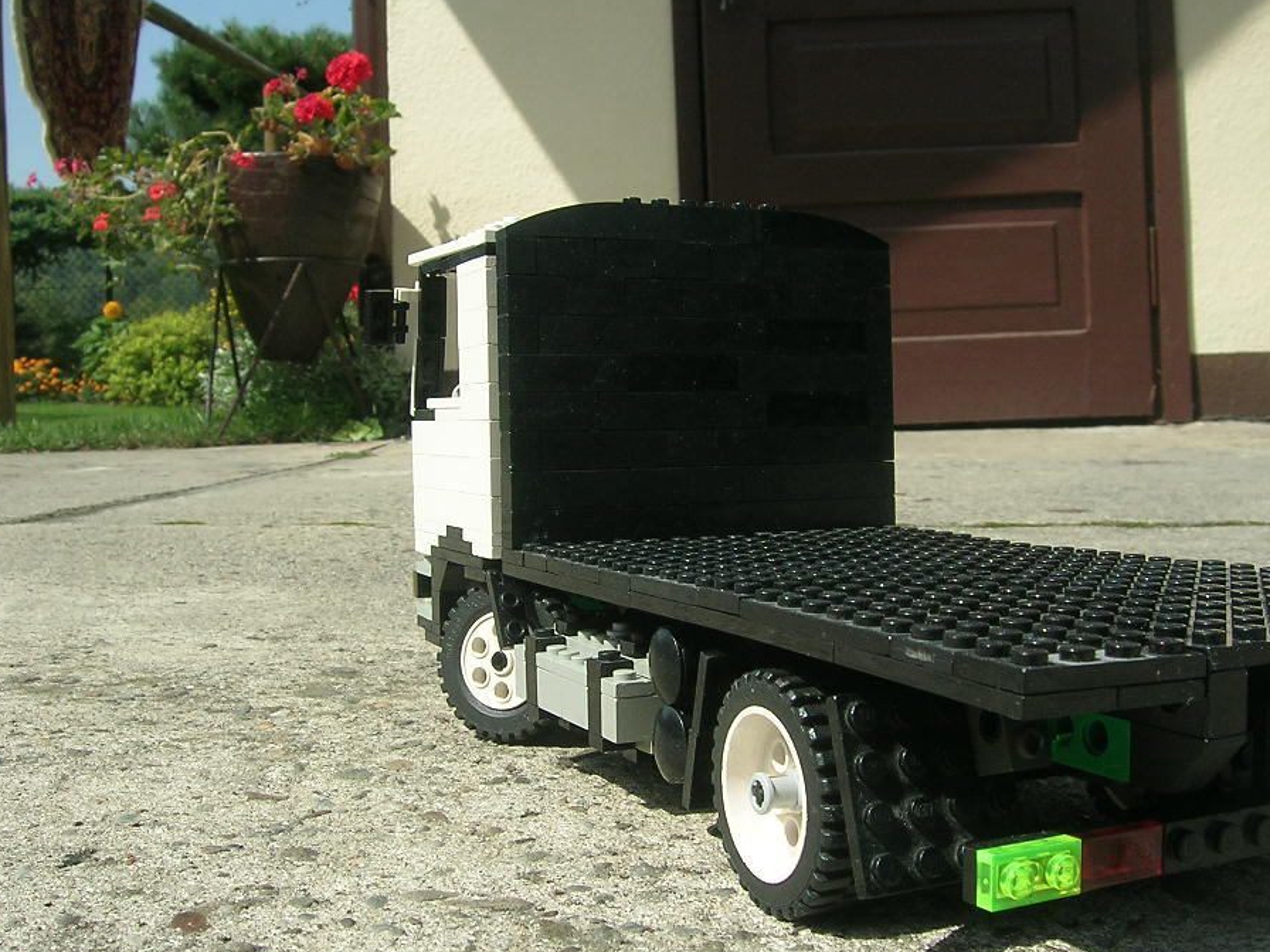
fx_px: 1468
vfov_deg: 35.9
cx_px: 617
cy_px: 516
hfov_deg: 46.8
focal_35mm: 40
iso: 50
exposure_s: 1/481
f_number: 4.8
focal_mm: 5.4
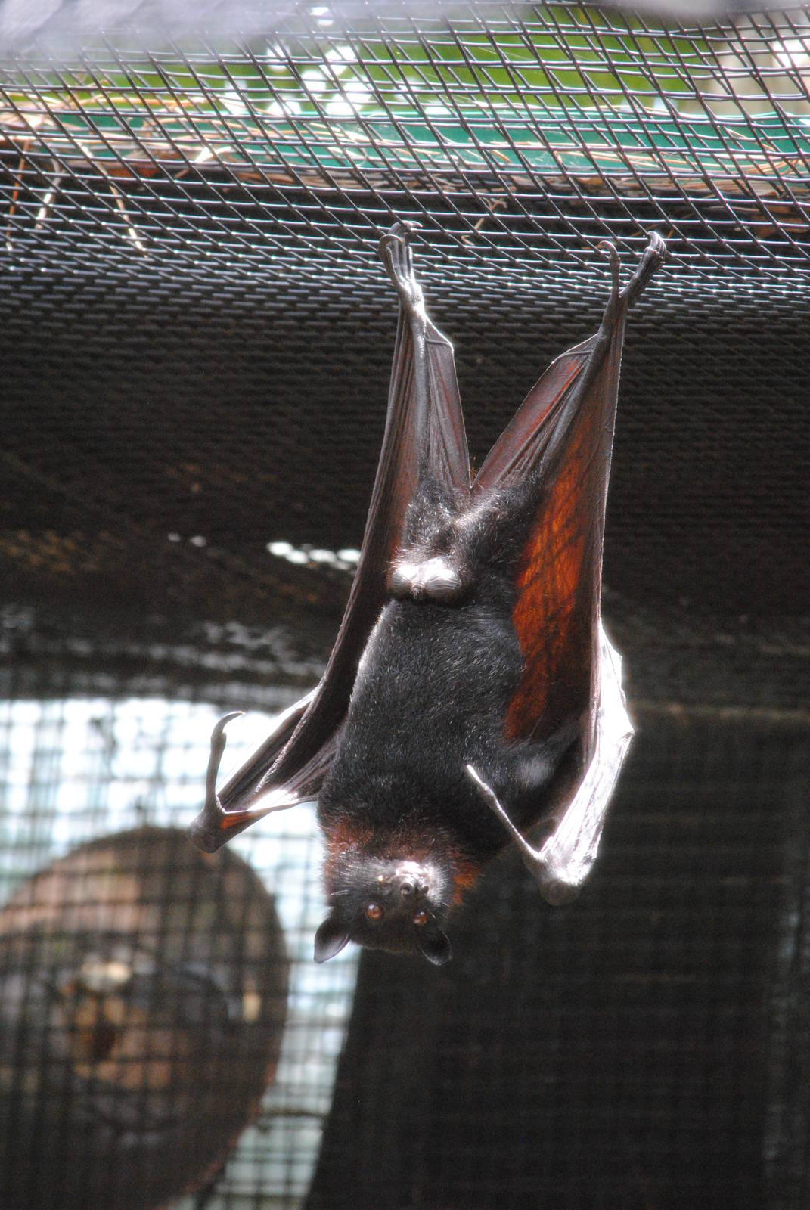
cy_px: 605
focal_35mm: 278
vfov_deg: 7.4
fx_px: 9339
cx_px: 405
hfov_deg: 5.0
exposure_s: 1/250
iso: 1600
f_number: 5
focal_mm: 185
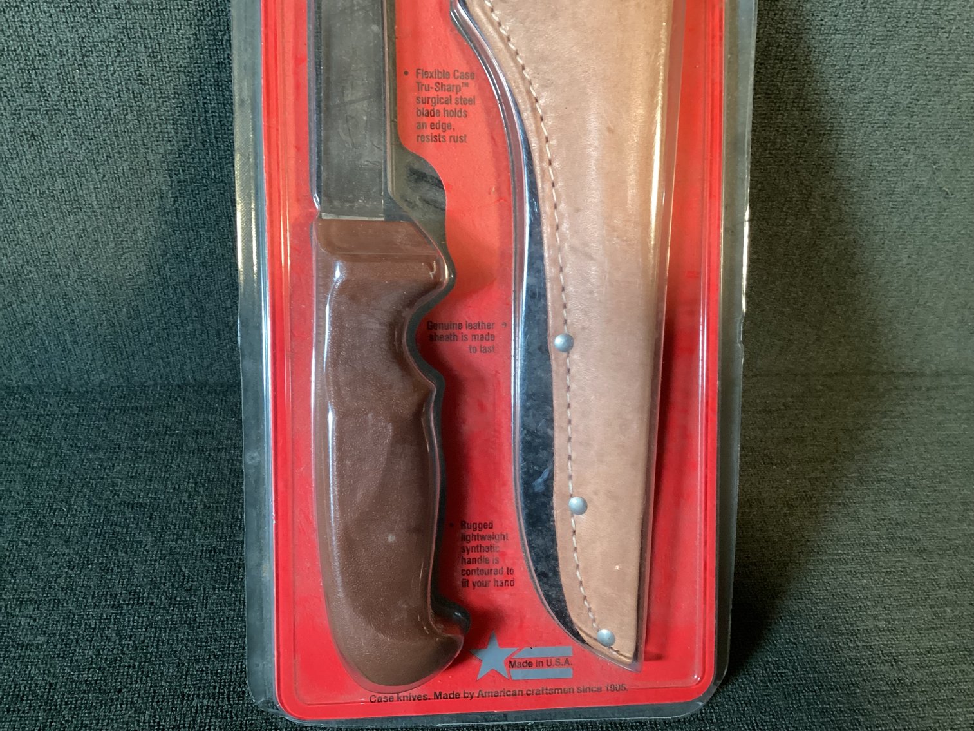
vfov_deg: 45.4
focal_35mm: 31
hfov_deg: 58.3
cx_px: 487
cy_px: 366
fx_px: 872
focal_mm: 3.3
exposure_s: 1/40
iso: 250
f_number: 2.4
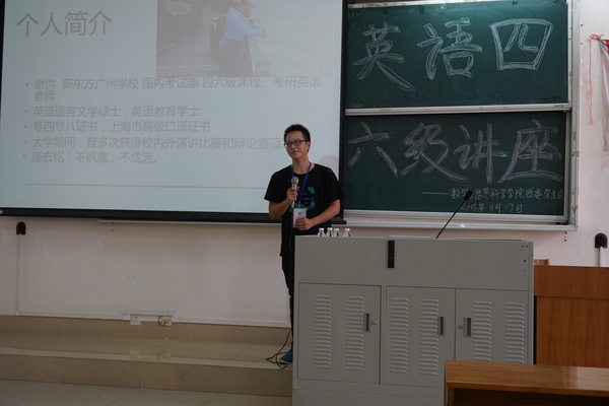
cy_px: 203
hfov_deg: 47.9
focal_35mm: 40
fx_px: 685
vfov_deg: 33.0
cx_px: 304
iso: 250
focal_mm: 27
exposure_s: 1/60
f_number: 4.5
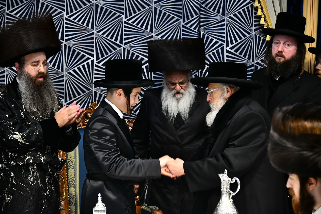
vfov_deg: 9.5
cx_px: 160
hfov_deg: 14.2
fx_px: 1293
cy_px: 107
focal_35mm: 145
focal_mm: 145
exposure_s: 1/160
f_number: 5.6
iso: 1600
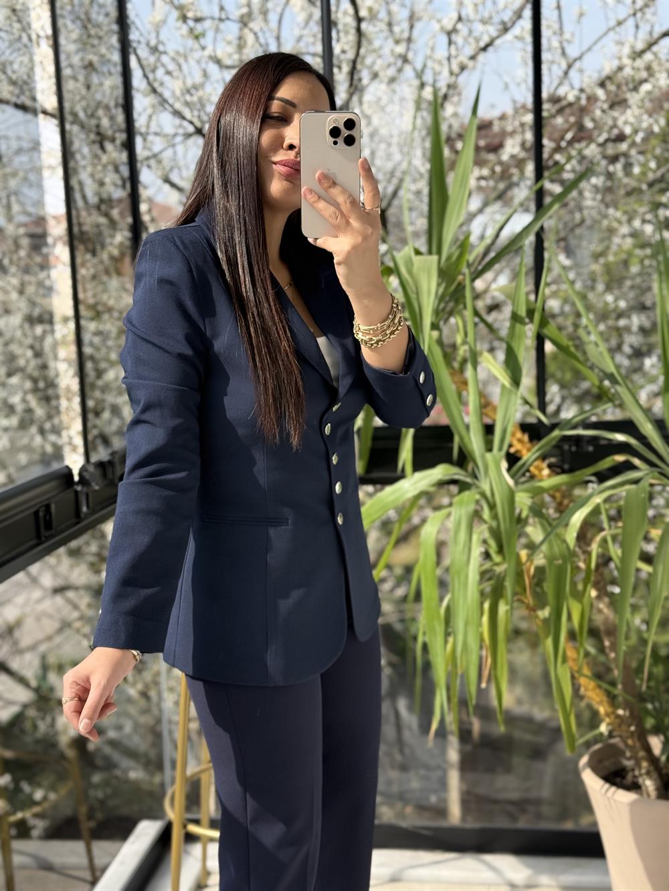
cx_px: 334
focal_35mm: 48
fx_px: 1237
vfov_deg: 39.7
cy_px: 446
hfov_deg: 30.3
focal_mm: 6.76
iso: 80
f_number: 1.78
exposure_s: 1/928
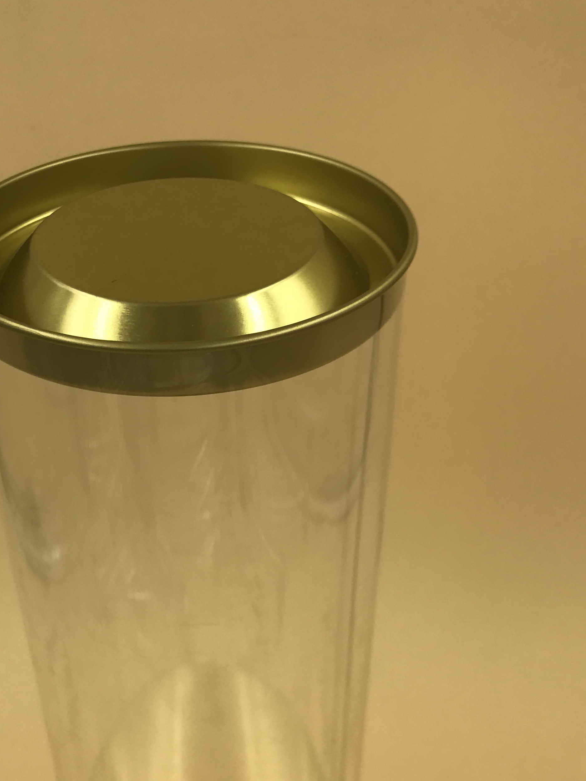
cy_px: 576
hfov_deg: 32.0
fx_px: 1016
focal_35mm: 45
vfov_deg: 41.0
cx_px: 210
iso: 20
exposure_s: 1/1076
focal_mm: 3.99
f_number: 1.8
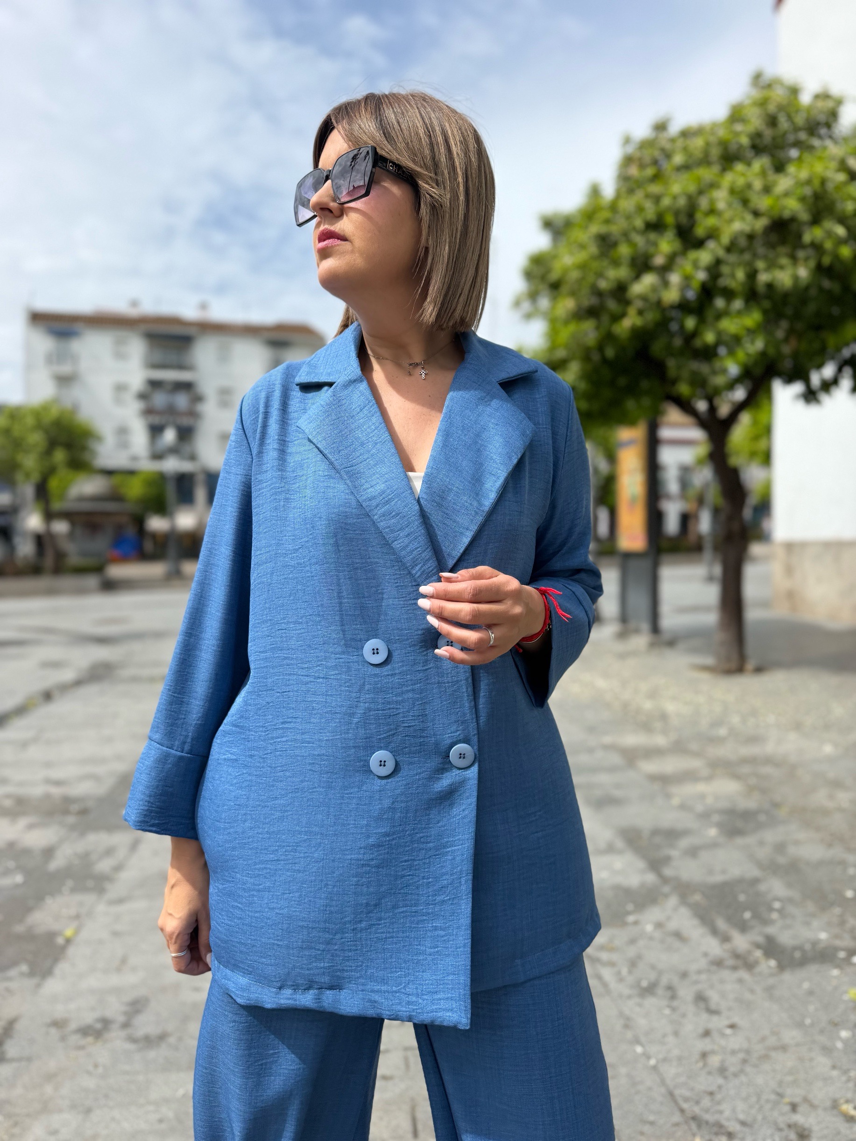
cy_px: 570
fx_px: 791
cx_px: 428
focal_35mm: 24
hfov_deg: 56.8
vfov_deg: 71.6
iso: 80
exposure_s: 1/4975
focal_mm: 6.76
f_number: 1.78
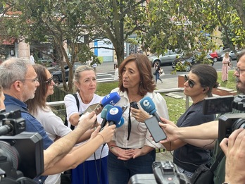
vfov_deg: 30.3
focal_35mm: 48
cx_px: 122
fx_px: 340
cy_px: 92
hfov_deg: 39.7
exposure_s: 1/601
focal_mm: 6.86
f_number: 1.78
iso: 64
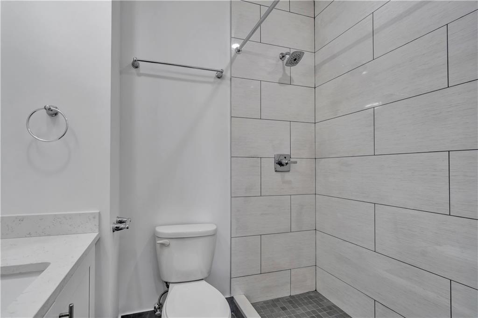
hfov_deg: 100.4
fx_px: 199
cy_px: 159
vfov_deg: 77.3
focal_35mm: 15
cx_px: 239
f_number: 9
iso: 100
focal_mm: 10
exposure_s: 1/8
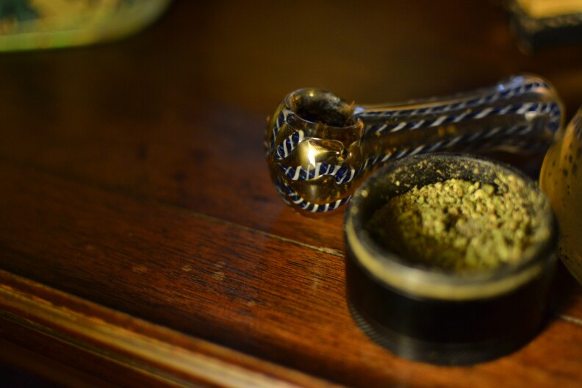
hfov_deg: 37.9
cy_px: 194
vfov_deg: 25.8
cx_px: 291
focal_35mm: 52
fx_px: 849
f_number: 1.8
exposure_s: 1/250
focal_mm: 35
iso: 800
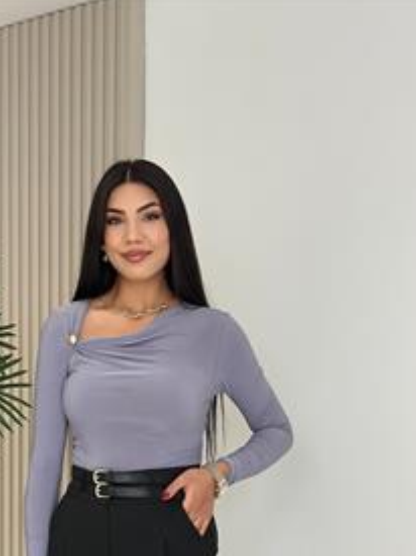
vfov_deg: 20.5
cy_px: 533
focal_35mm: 93
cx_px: 105
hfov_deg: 15.8
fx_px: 1491
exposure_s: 1/386
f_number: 1.78
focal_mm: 6.86
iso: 80
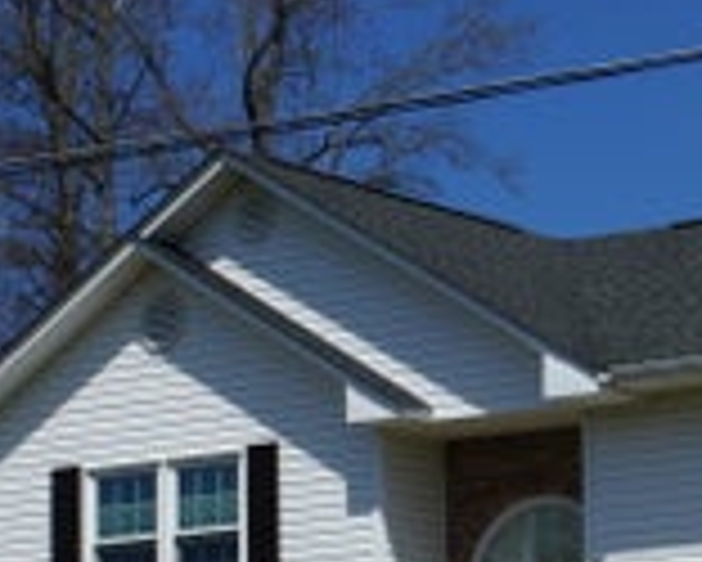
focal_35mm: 169
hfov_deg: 10.8
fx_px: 3513
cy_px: 625
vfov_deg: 9.1
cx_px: 1220
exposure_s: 1/250
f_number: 13
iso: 100
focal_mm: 26
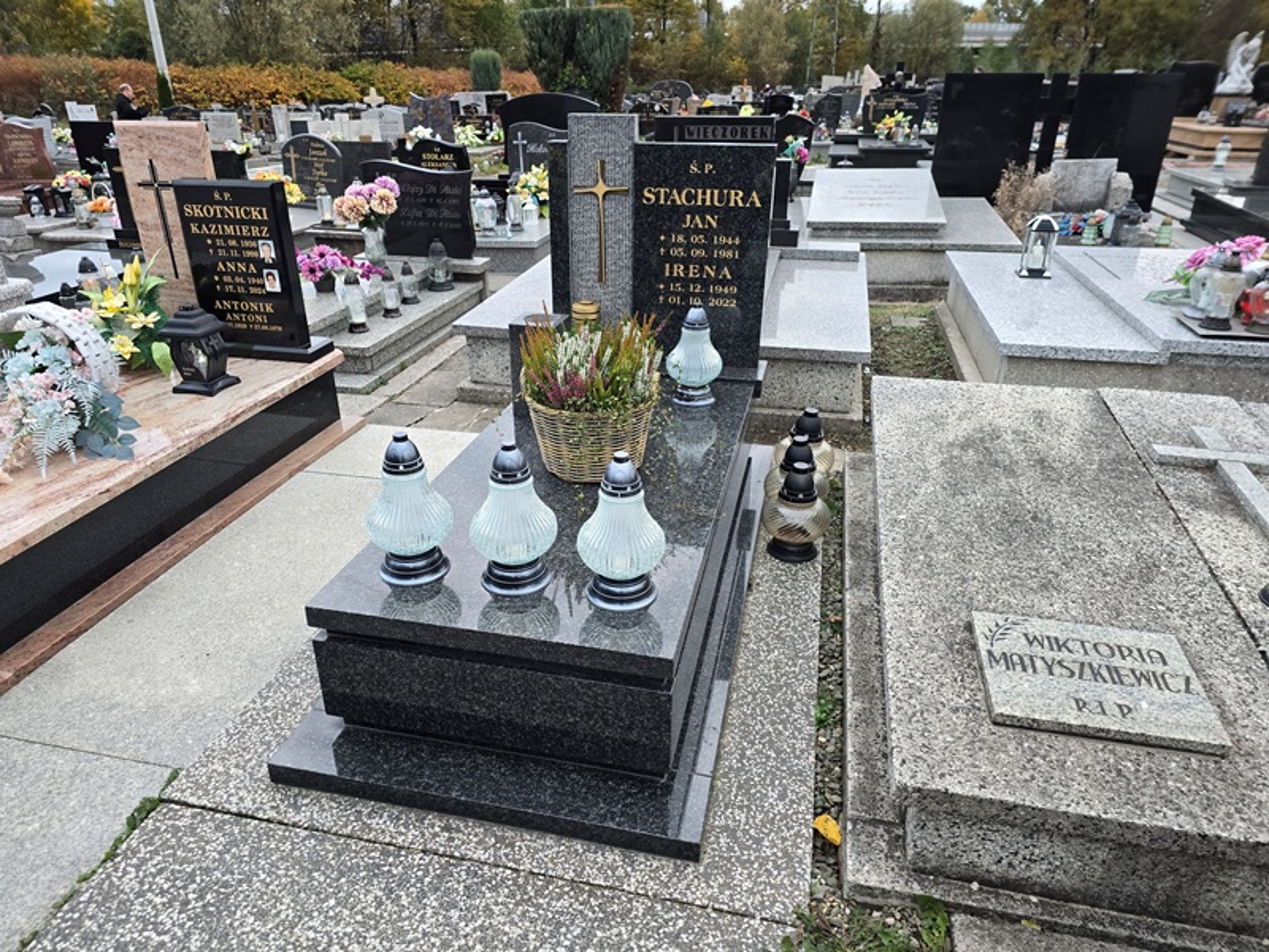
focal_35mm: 23
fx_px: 843
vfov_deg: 58.9
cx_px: 634
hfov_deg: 73.9
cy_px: 476
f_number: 1.7
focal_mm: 6.3
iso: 160
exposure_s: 1/120
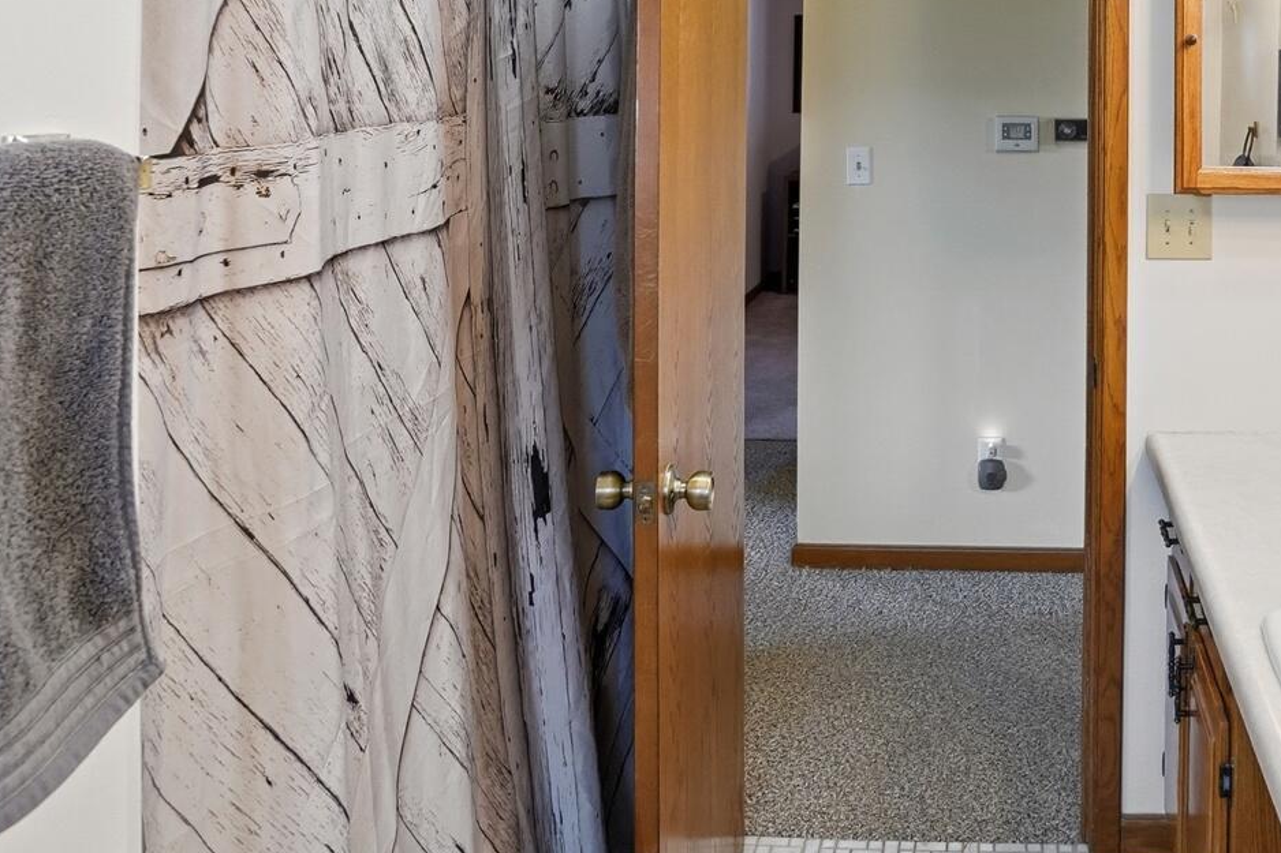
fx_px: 1138
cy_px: 92
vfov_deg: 38.4
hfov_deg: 55.4
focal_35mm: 32
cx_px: 985
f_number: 4.5
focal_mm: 10
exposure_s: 1/320
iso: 100
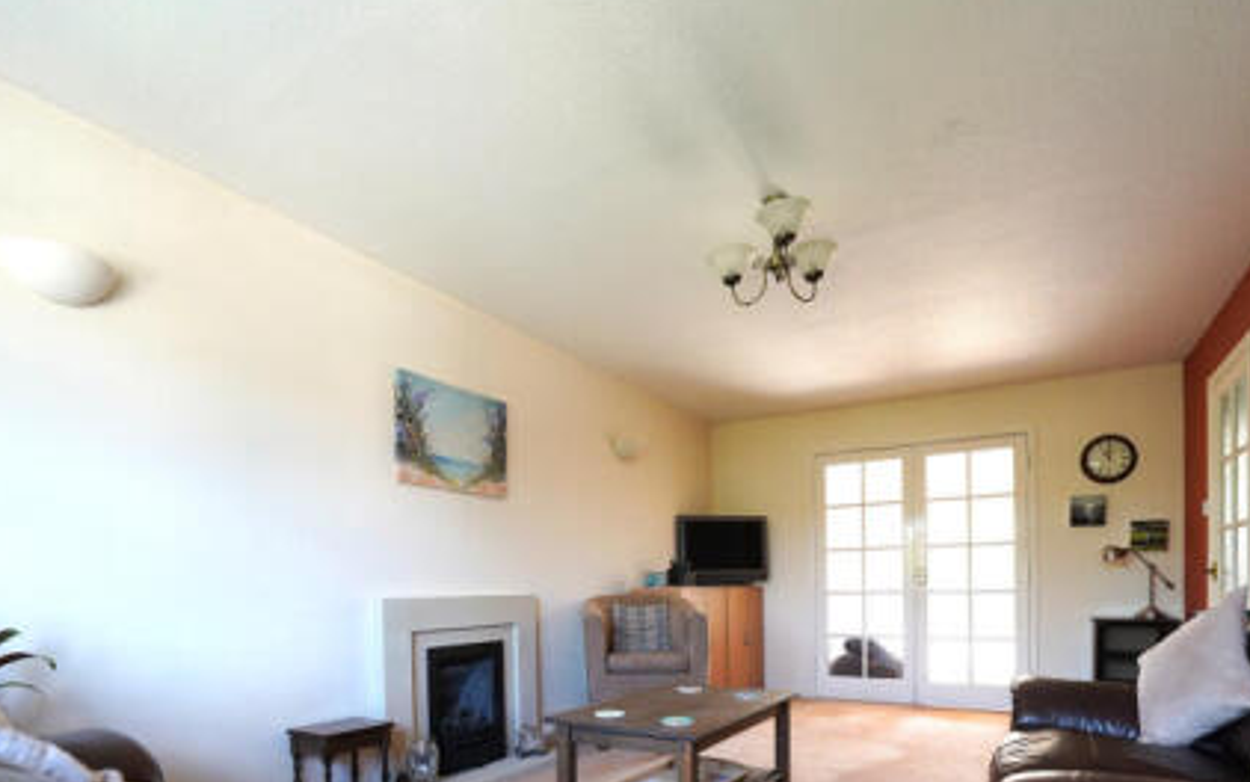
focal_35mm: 19
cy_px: 606
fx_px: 647
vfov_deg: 58.3
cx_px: 647
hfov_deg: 87.9
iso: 1600
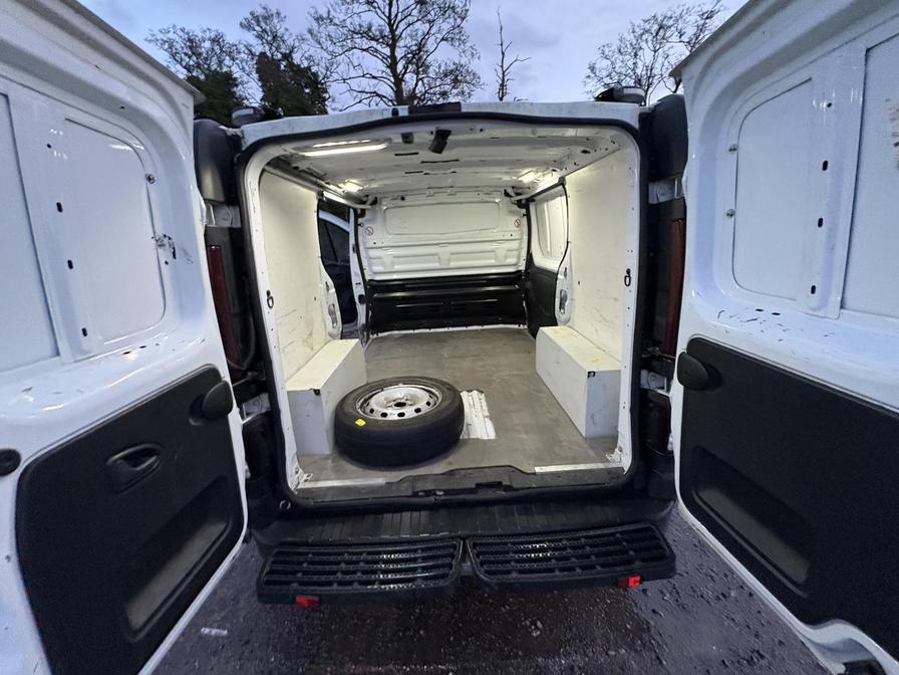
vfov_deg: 85.7
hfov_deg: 102.1
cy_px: 338
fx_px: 364
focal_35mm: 14
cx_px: 450
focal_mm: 2.22
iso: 500
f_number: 2.2
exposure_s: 1/60
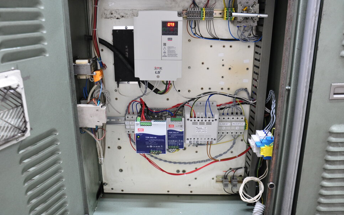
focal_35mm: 33
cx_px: 173
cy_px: 100
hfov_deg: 58.9
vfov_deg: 38.8
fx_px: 305
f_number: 5.6
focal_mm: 21
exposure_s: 1/10
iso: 800
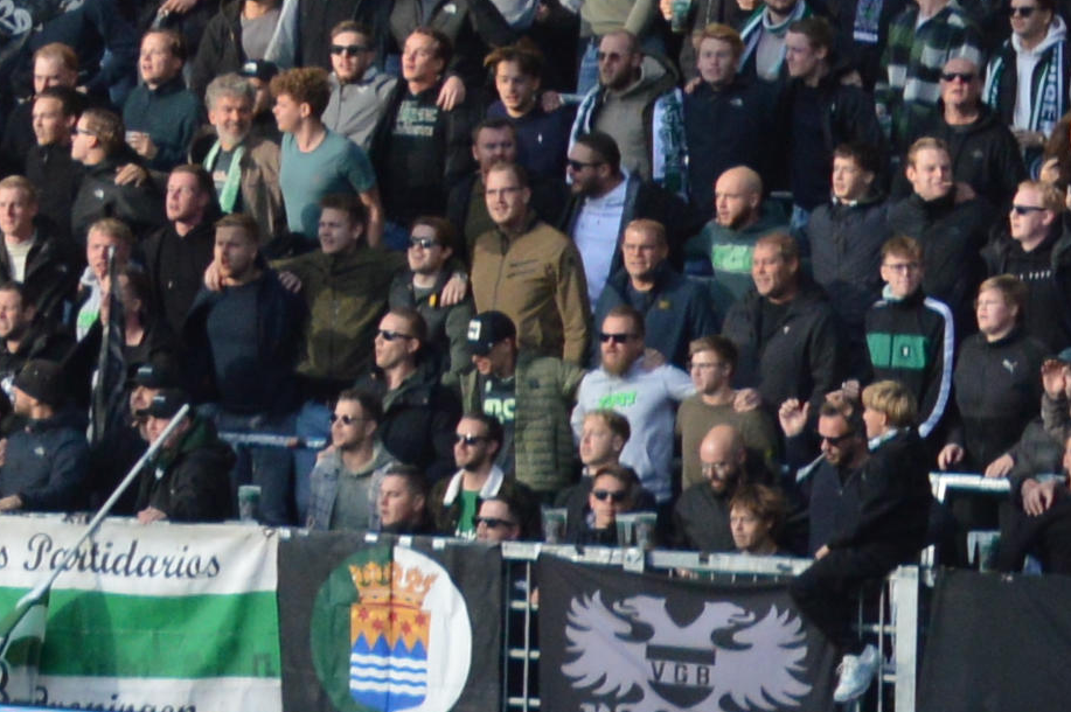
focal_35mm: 689
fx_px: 20482
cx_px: -2307
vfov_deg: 2.0
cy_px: -783
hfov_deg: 2.9
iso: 400
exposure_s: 1/1000
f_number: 4.5
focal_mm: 70
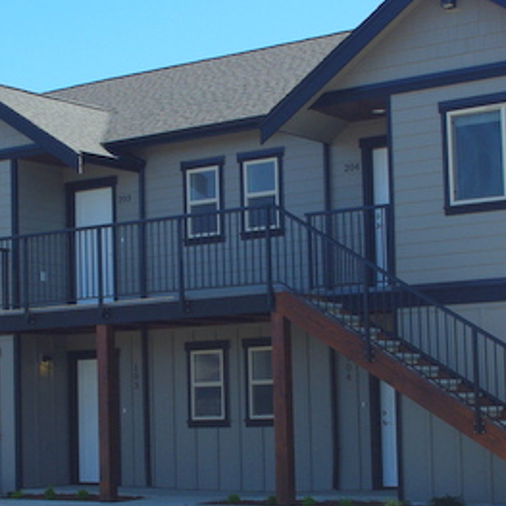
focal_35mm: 70
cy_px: 283
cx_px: 229
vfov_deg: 24.6
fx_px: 1158
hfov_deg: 24.6
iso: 100
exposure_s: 1/180
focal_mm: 18
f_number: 8
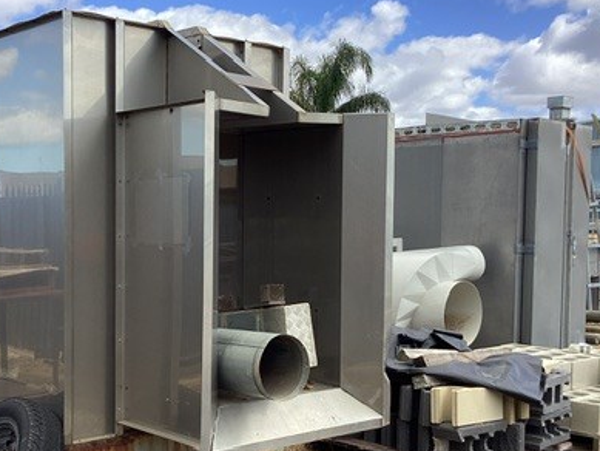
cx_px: 202
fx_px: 884
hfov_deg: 37.1
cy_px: 283
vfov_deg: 28.5
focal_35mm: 51
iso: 25
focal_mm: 3.3
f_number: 2.4
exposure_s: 1/799
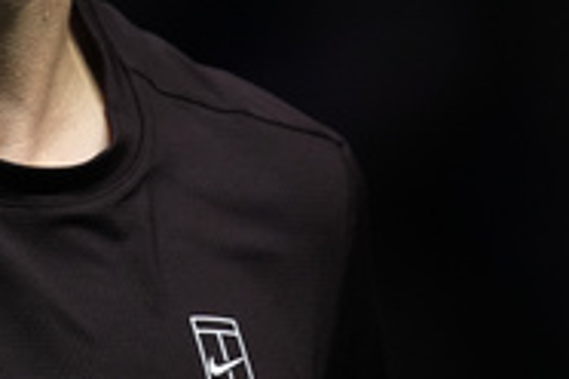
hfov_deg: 1.3
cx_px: 58
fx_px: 26061
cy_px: -362
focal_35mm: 1649
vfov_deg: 0.8
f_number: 2.8
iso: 4000
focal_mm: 300
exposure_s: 1/2000
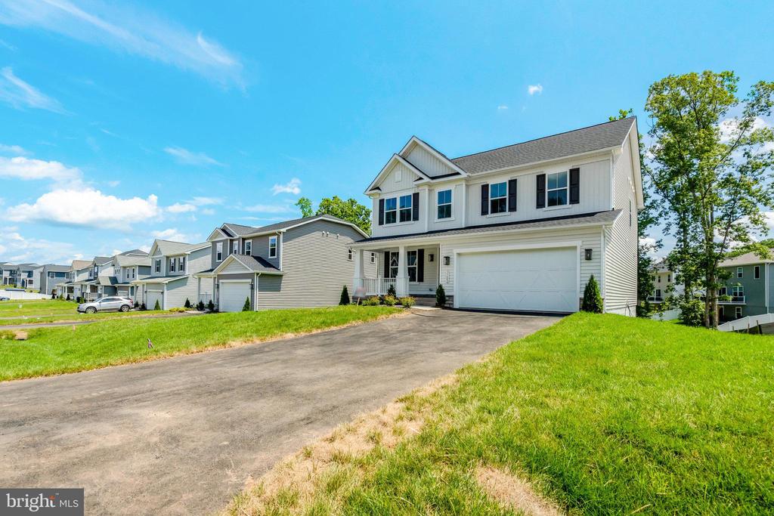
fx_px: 344
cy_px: 258
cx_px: 387
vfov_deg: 73.8
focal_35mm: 16
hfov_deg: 96.7
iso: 1250
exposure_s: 1/2500
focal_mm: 16
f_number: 8
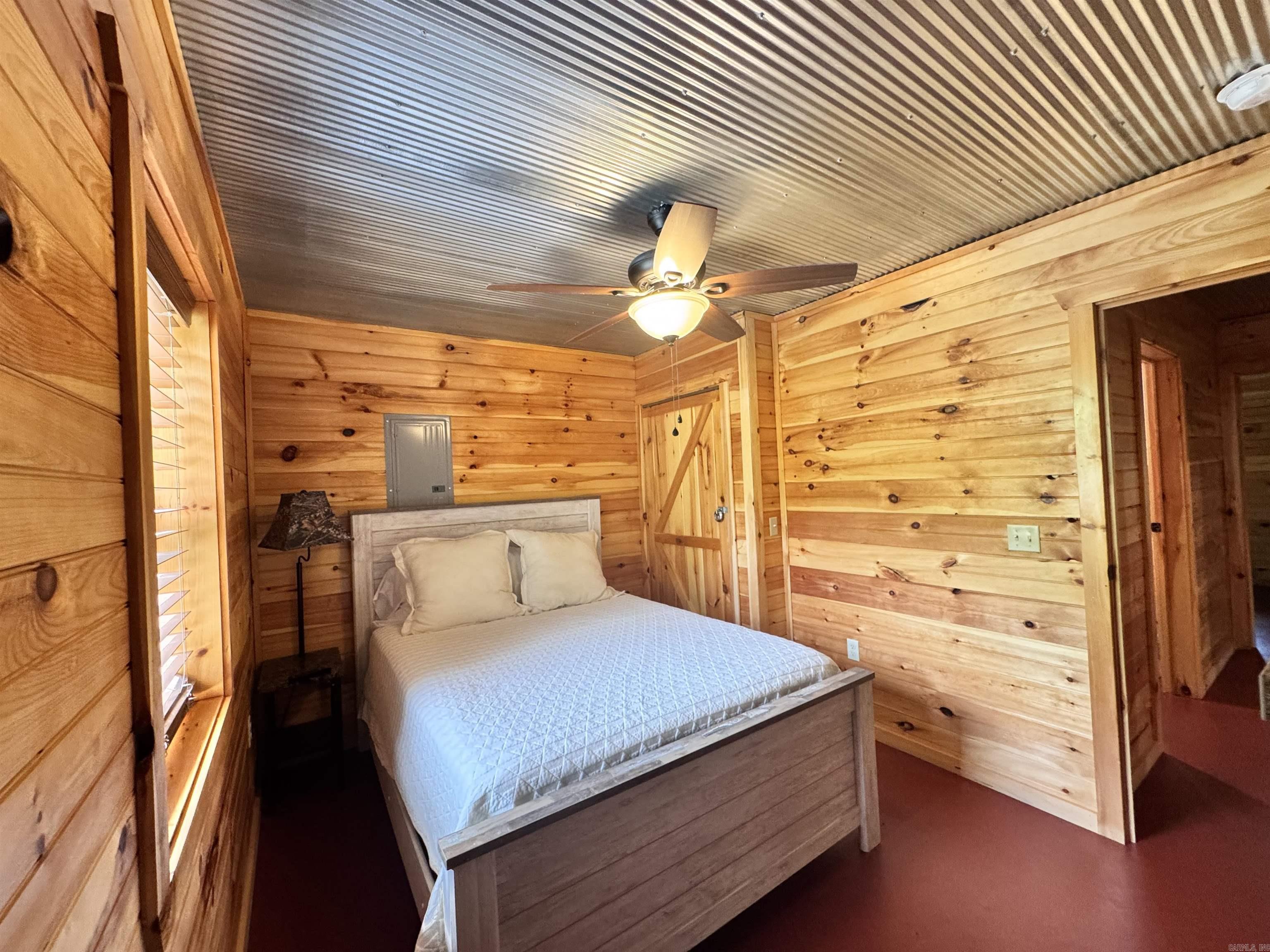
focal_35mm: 14
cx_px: 635
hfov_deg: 102.1
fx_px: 514
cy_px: 476
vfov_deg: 85.7
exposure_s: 1/60
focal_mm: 2.22
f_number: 2.2
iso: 400
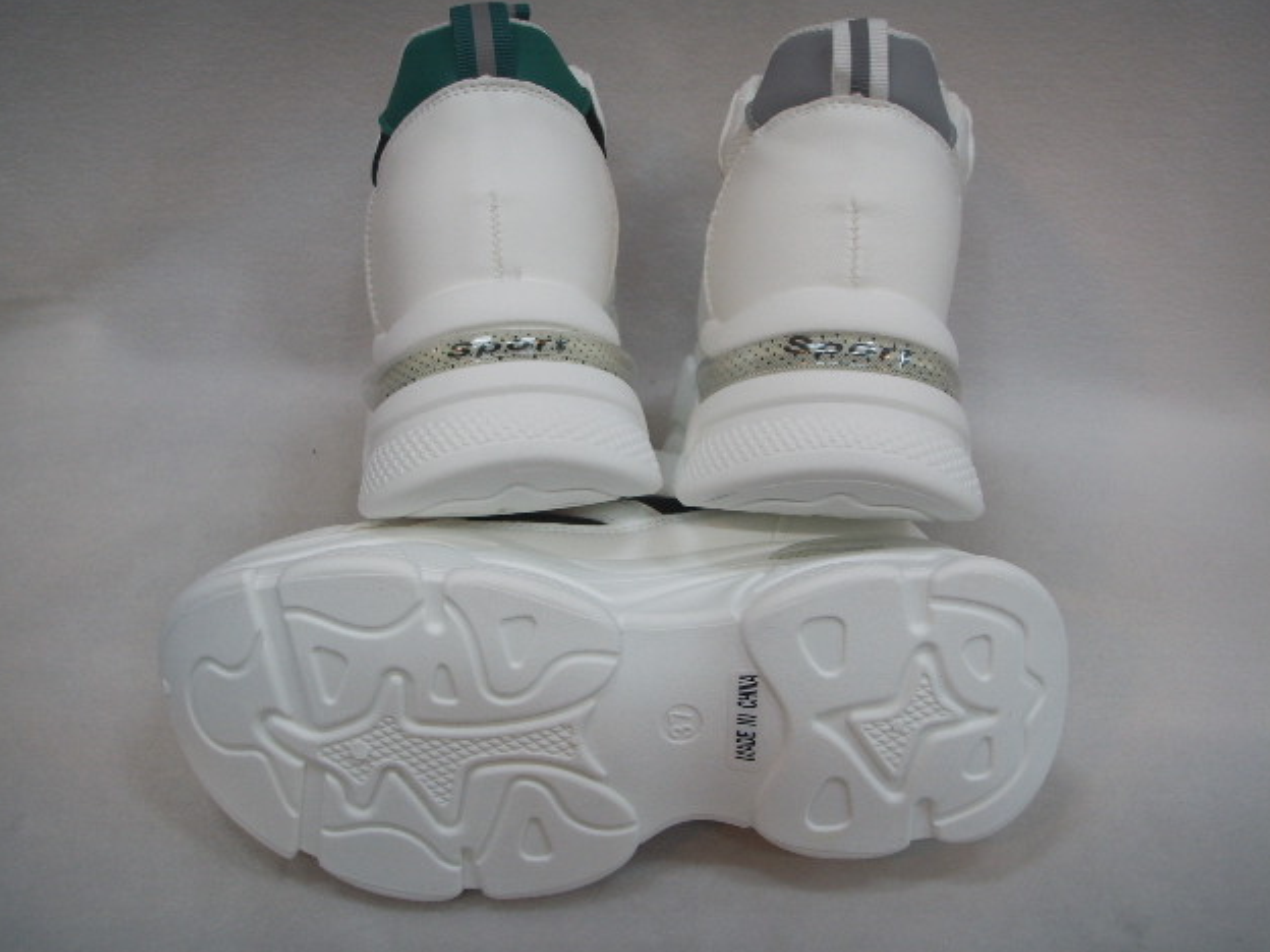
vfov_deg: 36.0
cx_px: 633
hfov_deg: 46.8
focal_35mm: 40
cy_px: 478
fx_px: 1468
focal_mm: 6.6
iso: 63
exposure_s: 1/30
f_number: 3.5
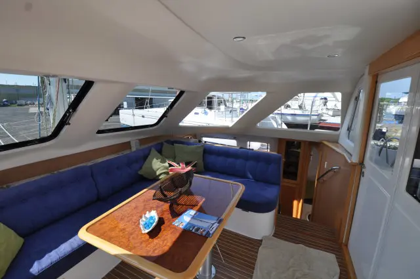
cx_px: 210
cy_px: 140
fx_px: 175
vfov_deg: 77.2
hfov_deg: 100.5
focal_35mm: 15
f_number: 6.3
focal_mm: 10
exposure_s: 1/160
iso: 200
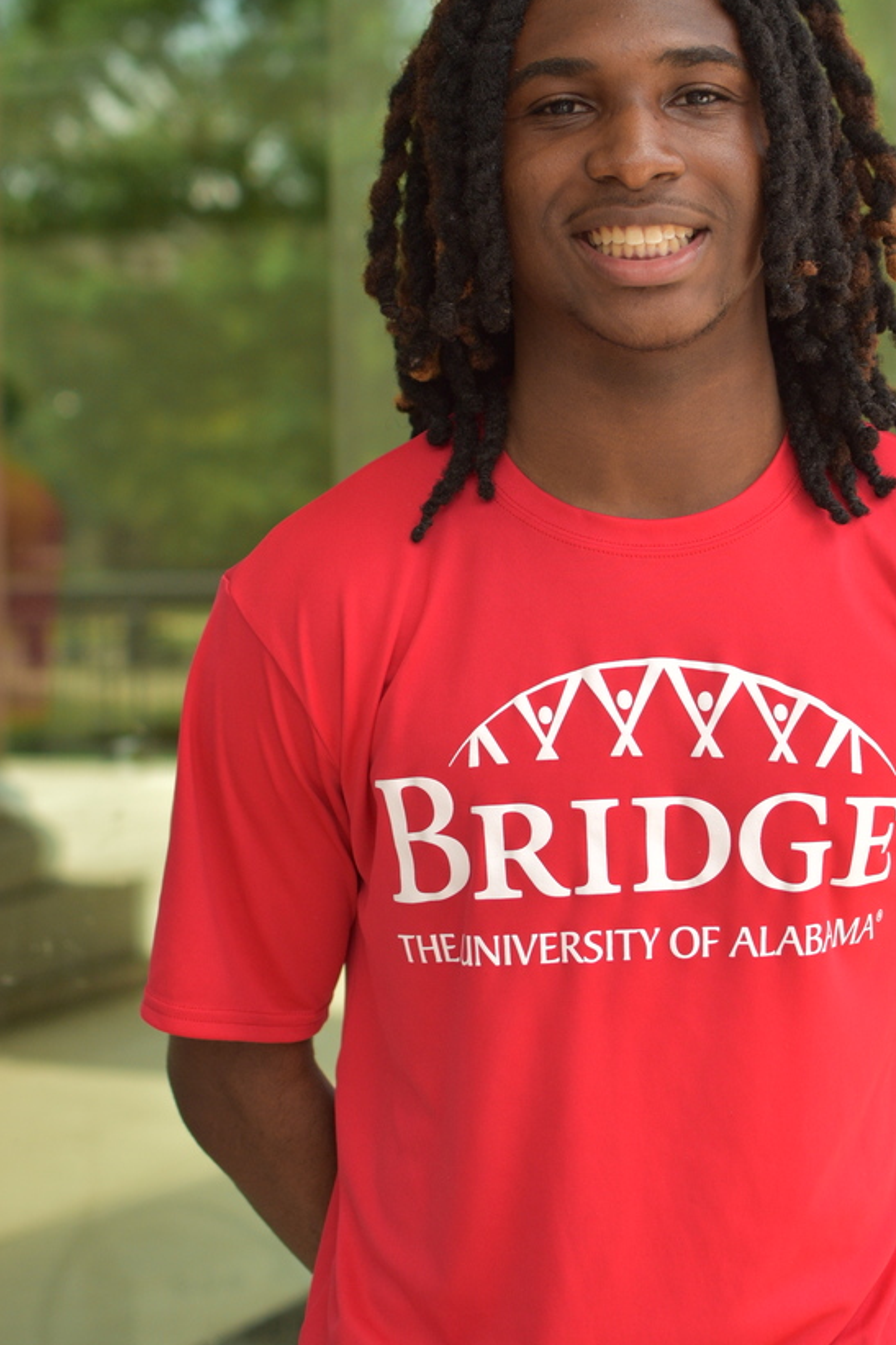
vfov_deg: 26.4
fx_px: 2866
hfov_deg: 17.7
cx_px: 622
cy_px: 570
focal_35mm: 77
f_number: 2.5
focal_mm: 35
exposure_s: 1/2000
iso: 250
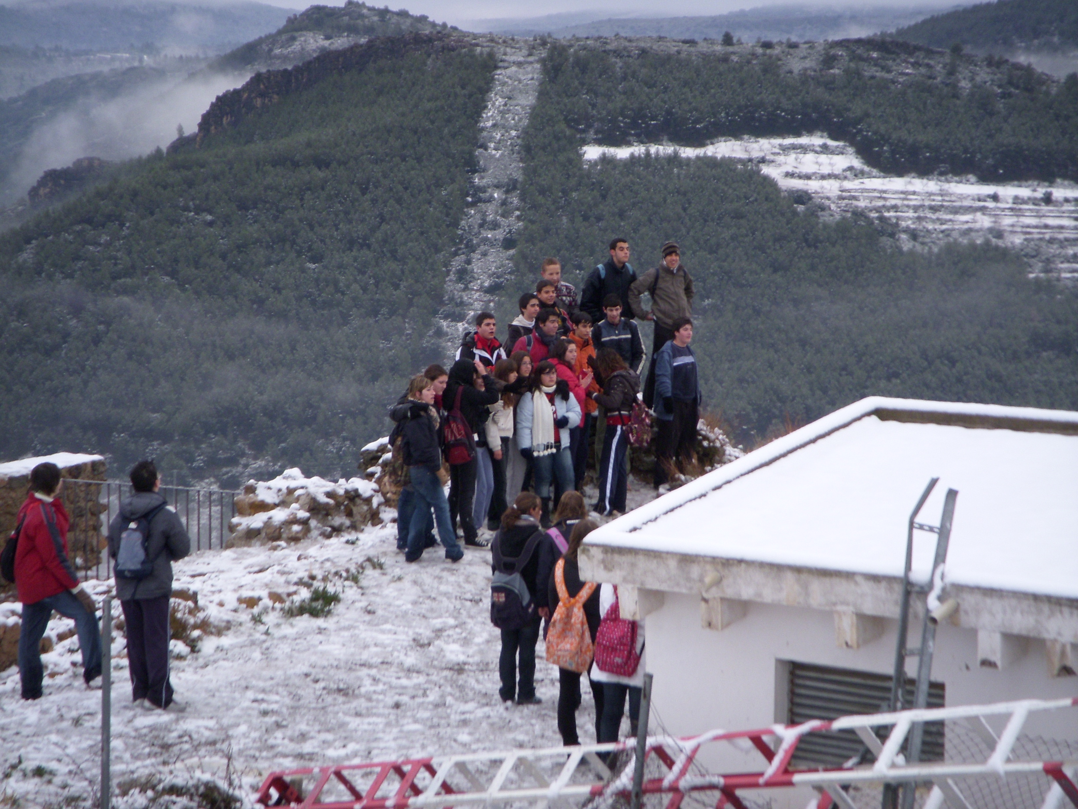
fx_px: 3550
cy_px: 404
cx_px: 539
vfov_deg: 13.0
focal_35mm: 114
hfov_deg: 17.3
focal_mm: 18.9
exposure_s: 1/100
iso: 160
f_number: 4.2
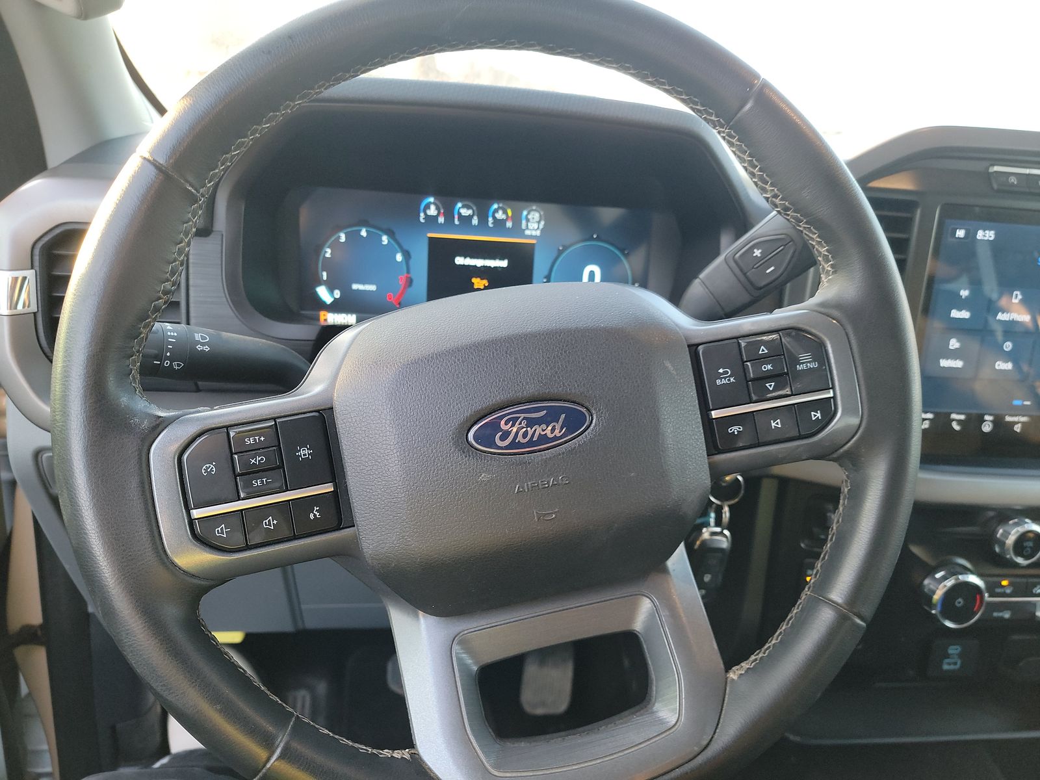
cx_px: 520
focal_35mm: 24
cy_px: 390
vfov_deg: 56.8
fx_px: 721
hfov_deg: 71.6
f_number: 1.8
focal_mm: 6.7
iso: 309
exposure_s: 1/59
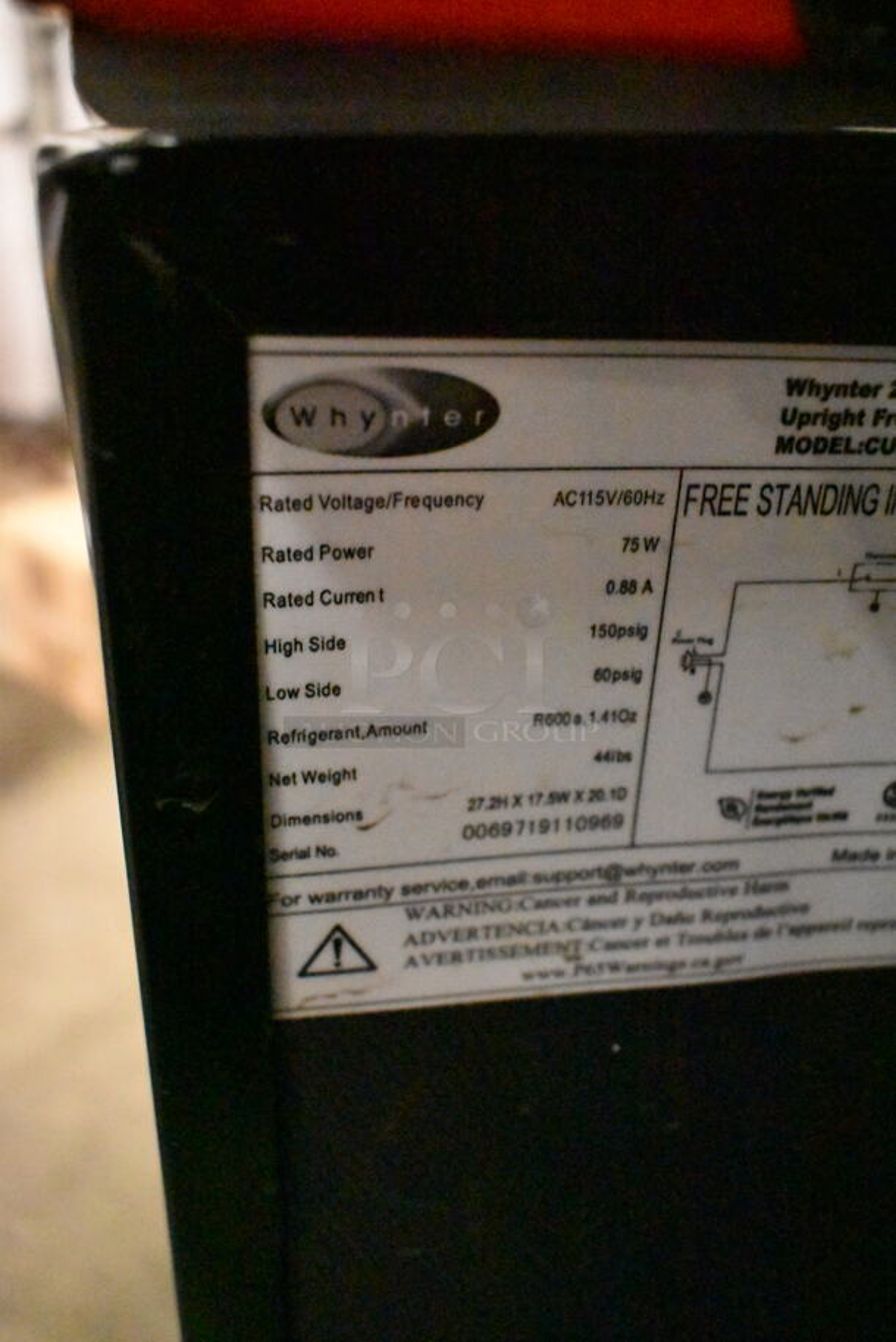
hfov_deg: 41.8
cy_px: 671
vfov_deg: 59.5
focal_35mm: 32
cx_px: 448
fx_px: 1174
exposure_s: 1/125
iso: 25600
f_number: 3.8
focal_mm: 21
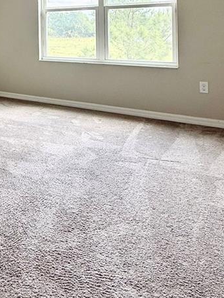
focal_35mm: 37
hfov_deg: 36.2
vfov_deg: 45.1
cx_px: 20
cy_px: 26
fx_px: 319
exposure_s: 1/121
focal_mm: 2.22
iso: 64
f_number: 2.2
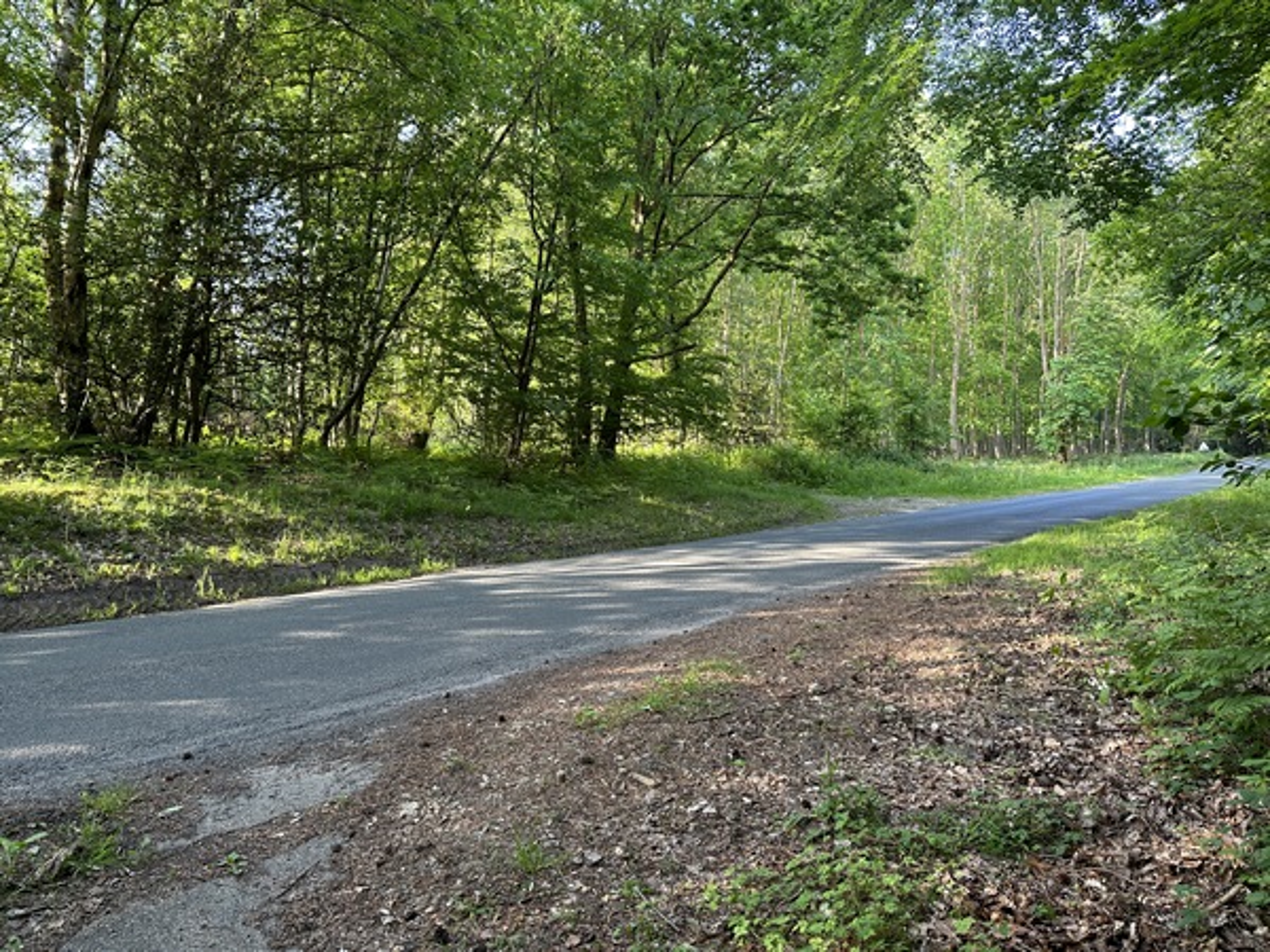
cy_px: 476
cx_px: 635
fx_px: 881
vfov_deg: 56.8
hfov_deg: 71.6
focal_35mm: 24
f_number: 1.78
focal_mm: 6.86
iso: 100
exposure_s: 1/138
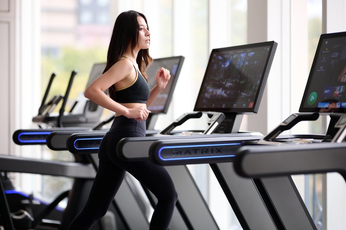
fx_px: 817
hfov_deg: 23.9
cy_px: 115
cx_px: 173
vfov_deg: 16.1
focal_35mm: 85
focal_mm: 85
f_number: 1.2
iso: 160
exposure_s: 1/320
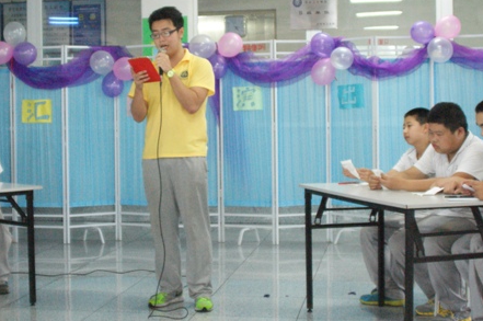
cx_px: 173
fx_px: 1823
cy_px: 130
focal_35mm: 136
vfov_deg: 10.1
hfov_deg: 15.1
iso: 1600
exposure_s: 1/40
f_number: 4
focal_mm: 50
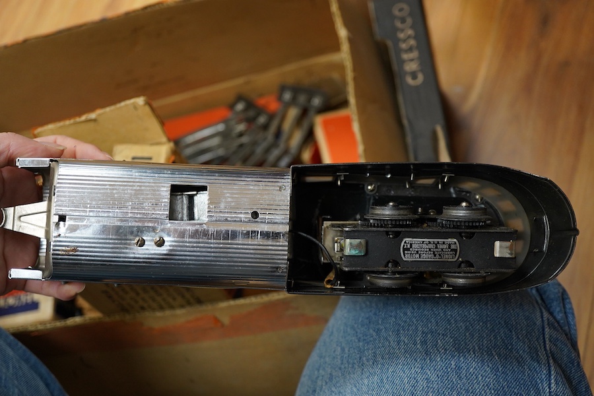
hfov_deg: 43.6
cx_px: 297
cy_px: 198
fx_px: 742
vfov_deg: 29.9
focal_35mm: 45
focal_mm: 30
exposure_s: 1/125
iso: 1250
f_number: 3.5
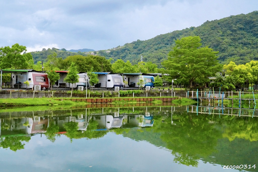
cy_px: 86
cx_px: 129
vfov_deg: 27.5
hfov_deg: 40.3
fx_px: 351
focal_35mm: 49
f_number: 8
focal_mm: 49
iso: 6400
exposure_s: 1/2000
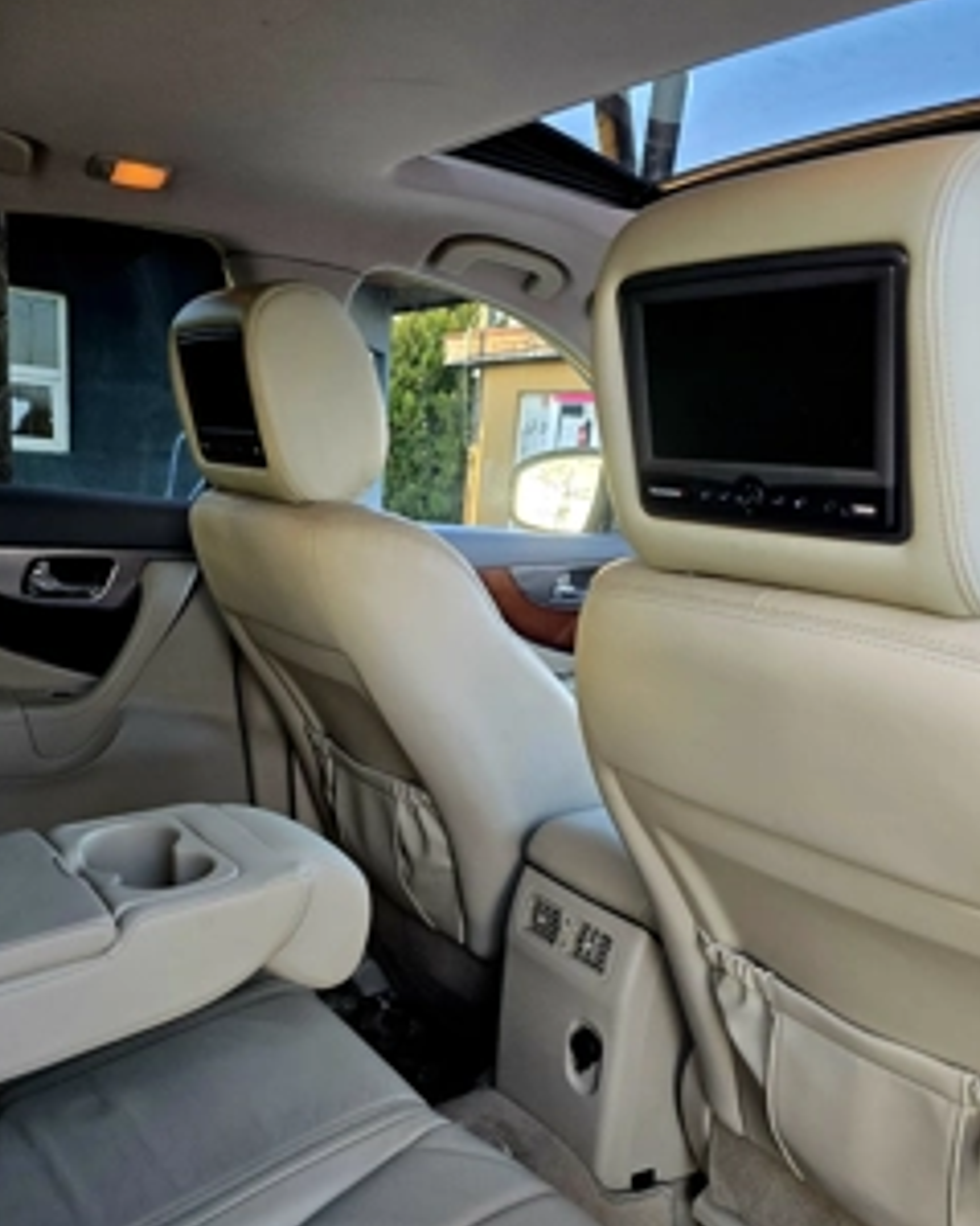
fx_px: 1088
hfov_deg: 48.3
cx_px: 422
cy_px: 779
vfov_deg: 57.9
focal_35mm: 30
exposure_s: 1/182
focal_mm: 6.3
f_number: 1.7
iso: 200
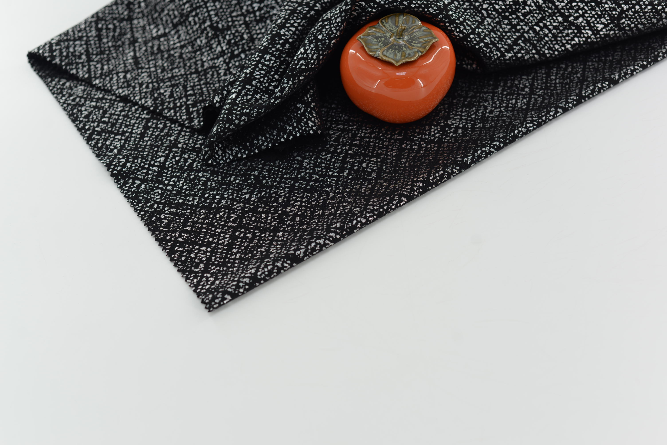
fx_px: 927
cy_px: 222
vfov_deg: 27.0
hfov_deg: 39.6
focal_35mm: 50
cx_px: 334
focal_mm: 50
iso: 100
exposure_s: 1/125
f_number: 4
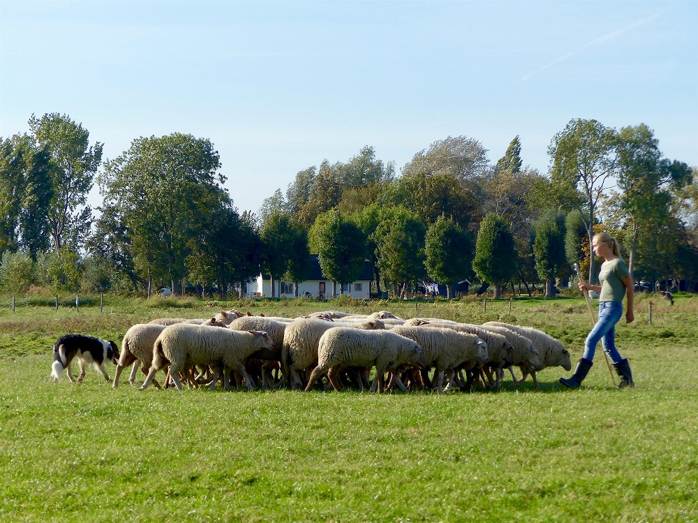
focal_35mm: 126
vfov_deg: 11.8
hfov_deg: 15.7
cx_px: 349
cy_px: 262
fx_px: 2539
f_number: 4
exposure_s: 1/640
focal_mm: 22.6
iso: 100
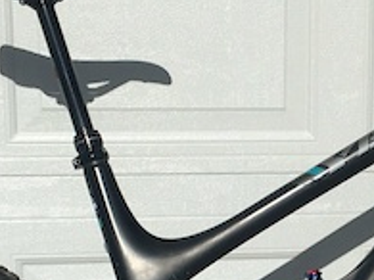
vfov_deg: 12.3
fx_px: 1285
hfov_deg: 16.4
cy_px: 267
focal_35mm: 119
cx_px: 318
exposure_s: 1/6993
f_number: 2.2
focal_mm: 4.15
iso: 25
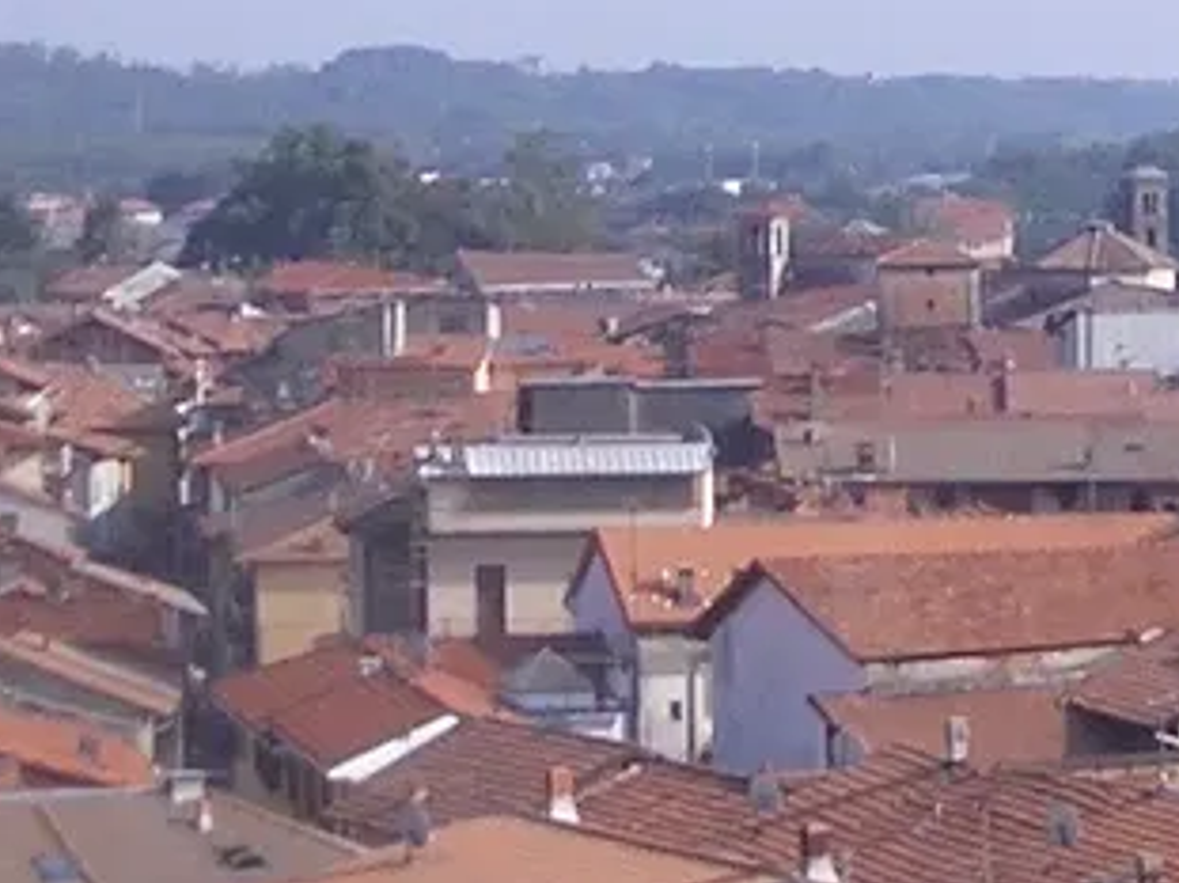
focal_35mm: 180
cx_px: 1031
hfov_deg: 10.9
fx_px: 6128
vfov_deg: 8.2
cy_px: 208
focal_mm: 5.8
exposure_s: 1/500
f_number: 4.3
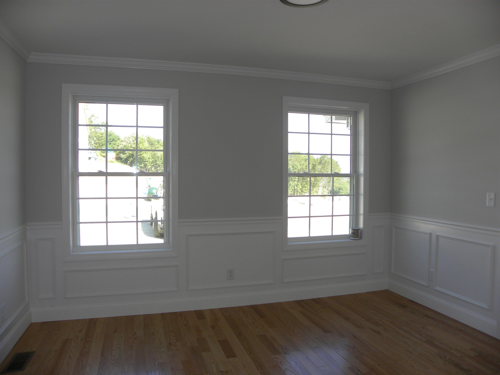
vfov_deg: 53.1
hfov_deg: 67.3
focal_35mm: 26
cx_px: 250
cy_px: 188
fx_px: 376
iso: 64
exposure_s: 1/75
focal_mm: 4.6
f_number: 3.2
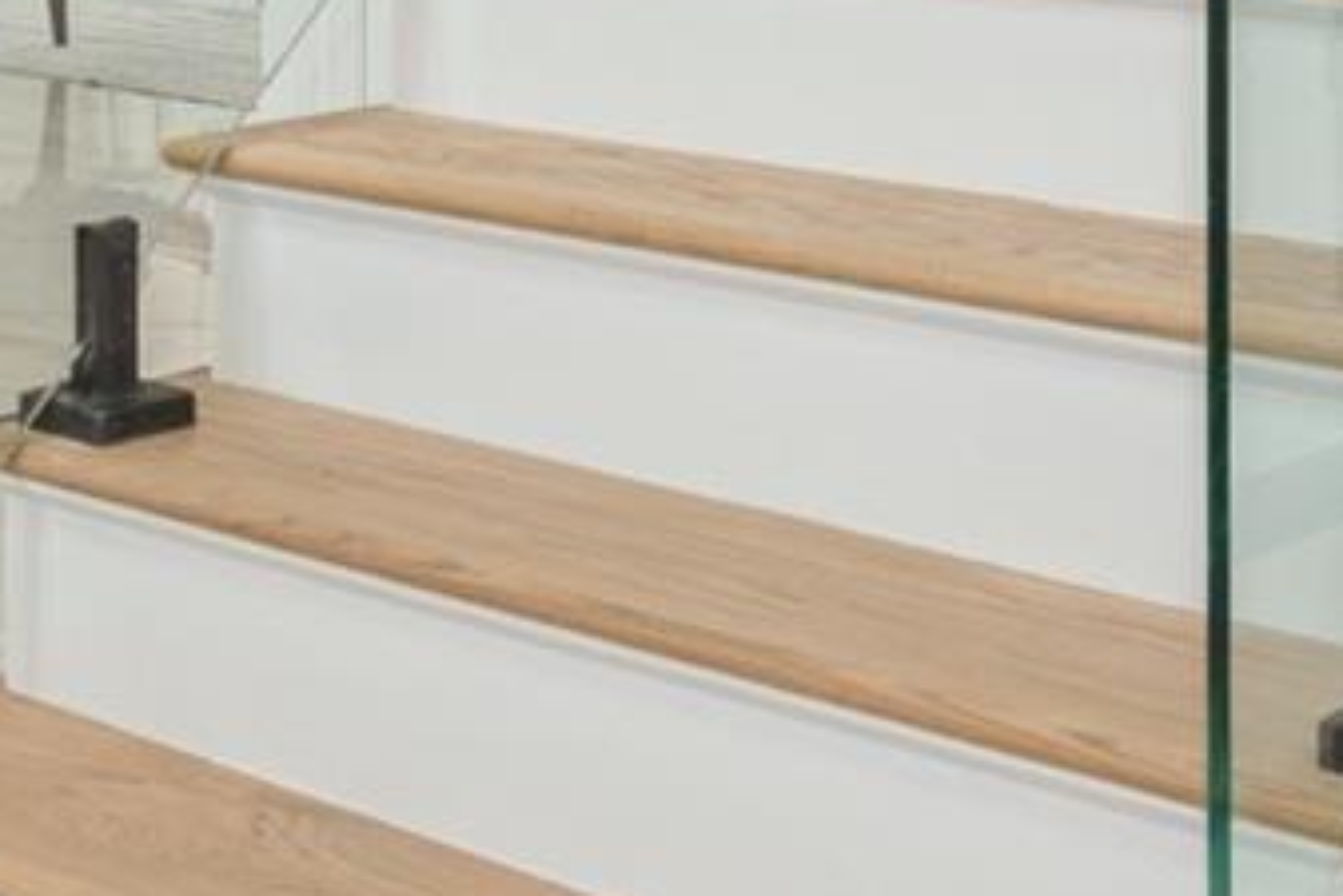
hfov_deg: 23.2
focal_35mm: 85
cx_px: 92
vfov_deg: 14.9
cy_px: -448
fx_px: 3172
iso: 400
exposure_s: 1/30
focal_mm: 14
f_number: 11
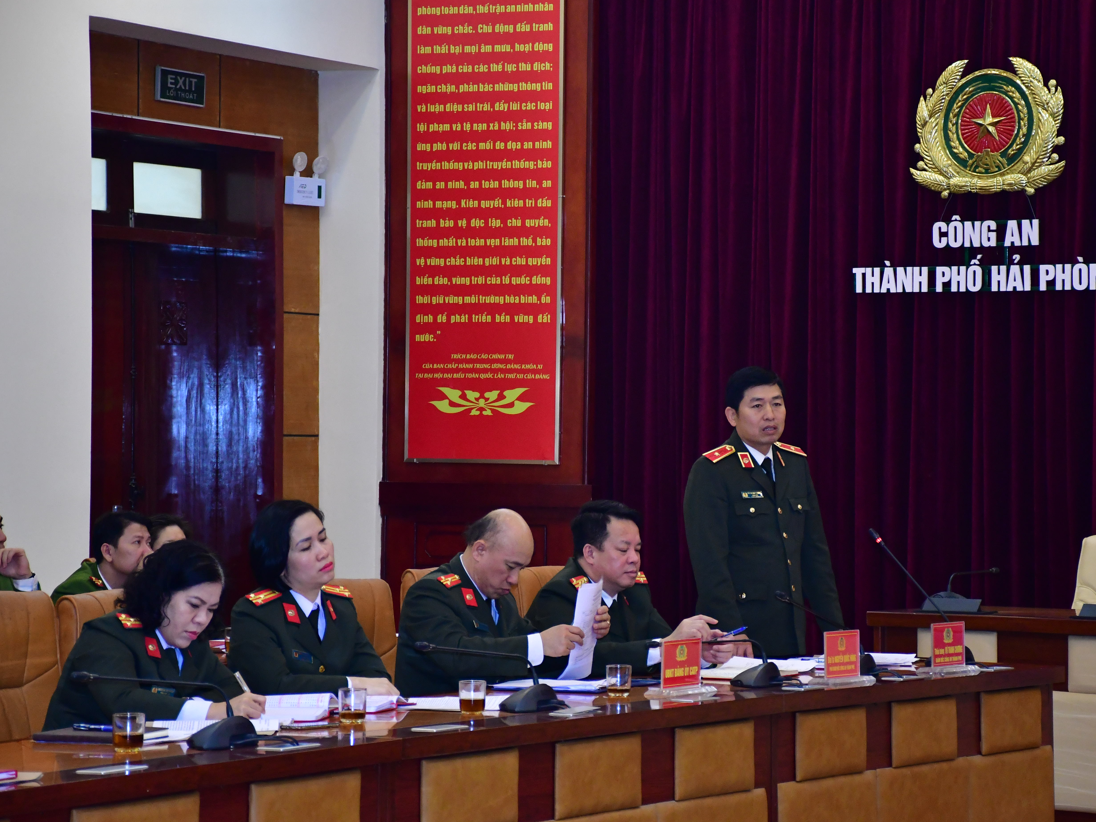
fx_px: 3609
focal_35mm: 114
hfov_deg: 17.3
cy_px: 412
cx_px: 608
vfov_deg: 13.0
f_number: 5
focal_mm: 70
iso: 2500
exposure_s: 1/200
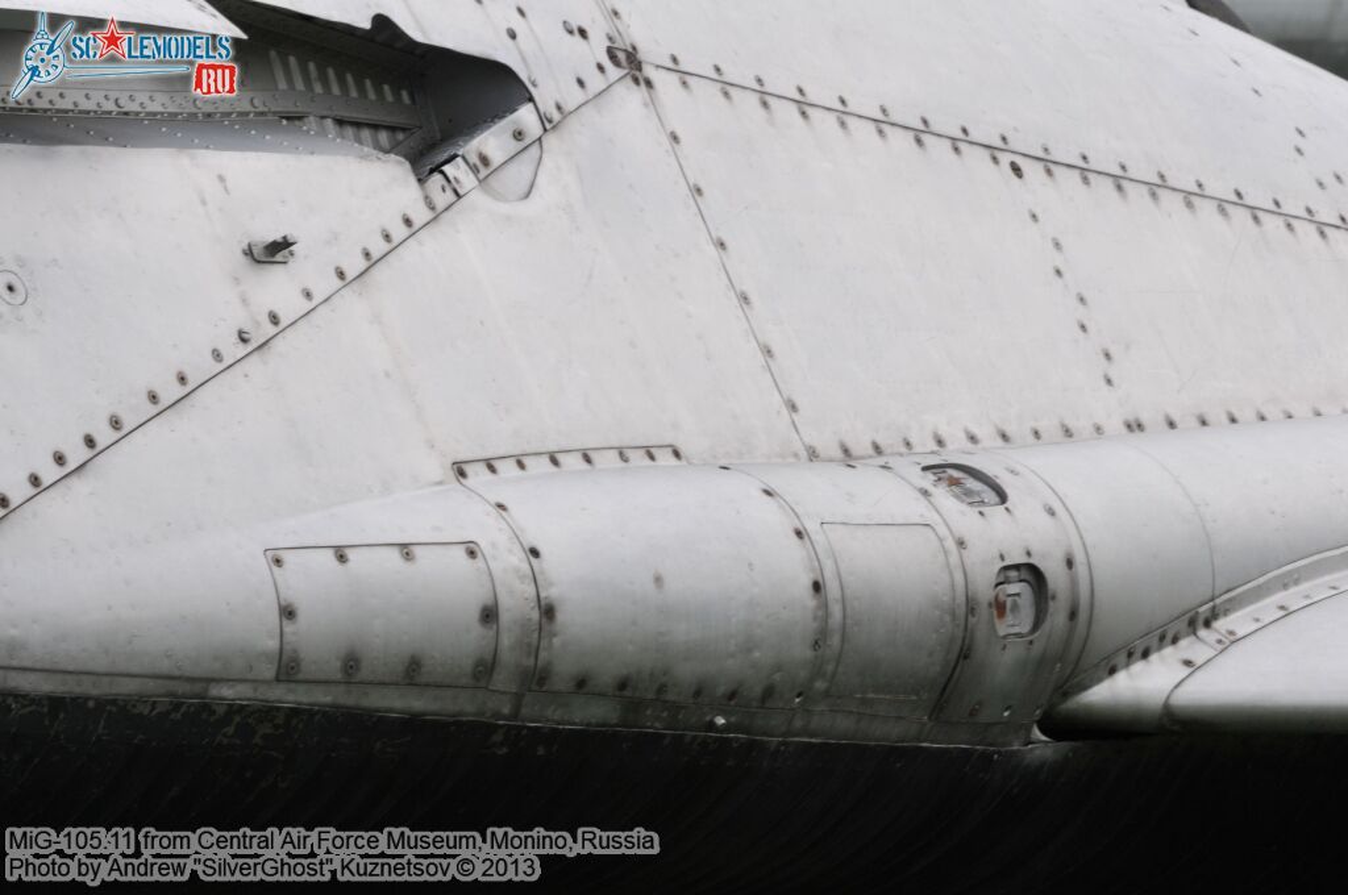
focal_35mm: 300
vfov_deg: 4.6
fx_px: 11219
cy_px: 448
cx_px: 674
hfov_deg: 6.9
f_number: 22
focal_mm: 200
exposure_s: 1/100
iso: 400
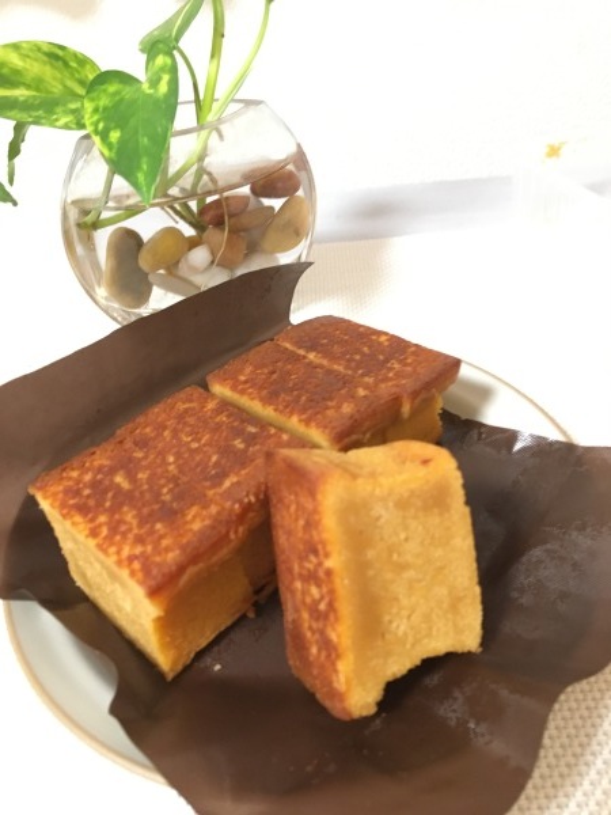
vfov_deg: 61.7
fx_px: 682
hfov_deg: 48.2
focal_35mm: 29
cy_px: 408
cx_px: 306
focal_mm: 4.15
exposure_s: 1/17
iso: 400
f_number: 2.2
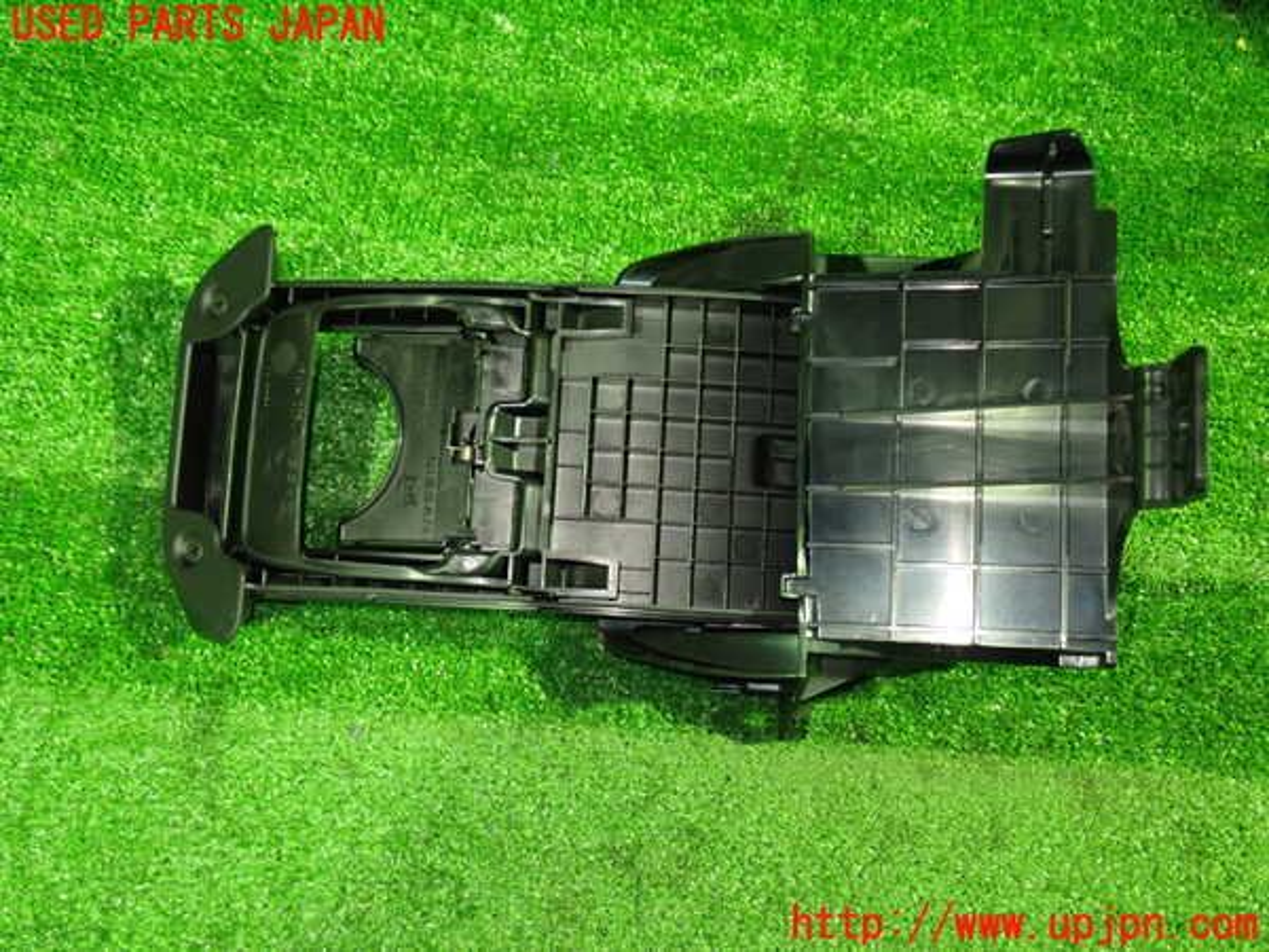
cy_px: 476
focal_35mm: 36
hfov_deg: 51.4
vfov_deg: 39.7
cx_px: 634
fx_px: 1320
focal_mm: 6.37
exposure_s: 1/20
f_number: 2.5
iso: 800
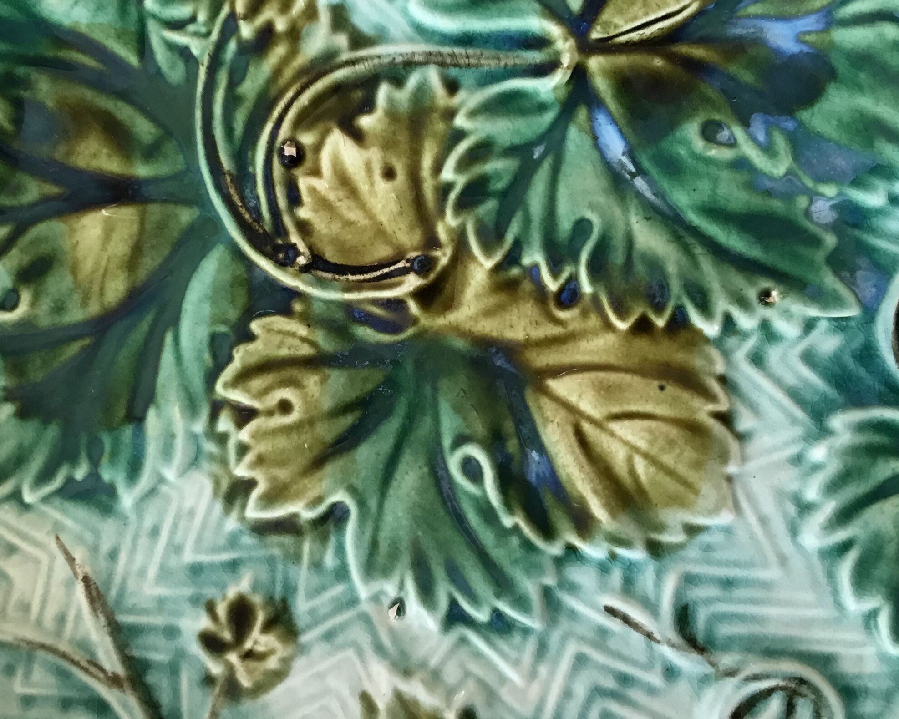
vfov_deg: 30.0
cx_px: 335
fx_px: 1330
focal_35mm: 50
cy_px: 239
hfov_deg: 37.1
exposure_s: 1/33
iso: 80
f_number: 2.4
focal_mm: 3.3
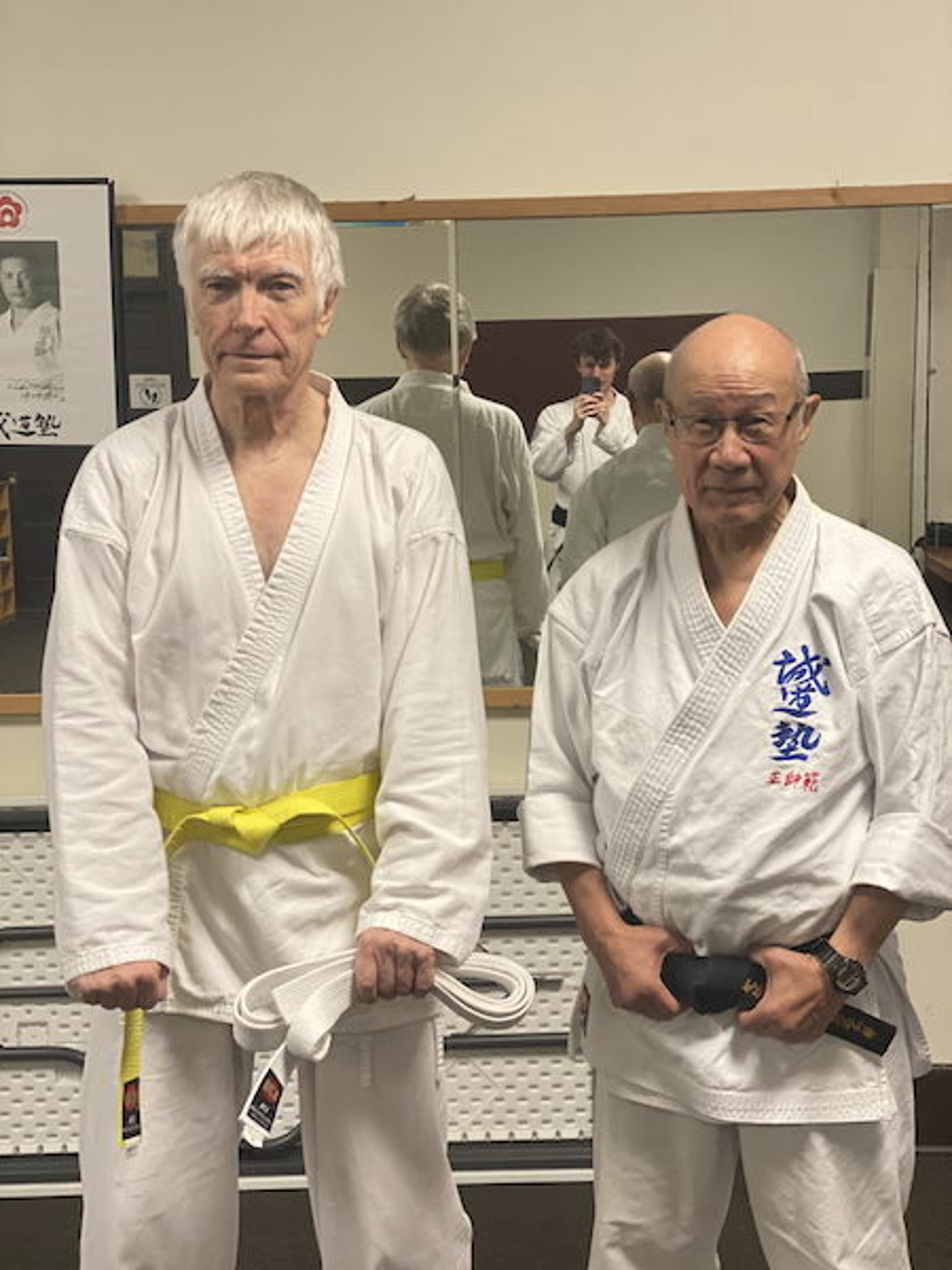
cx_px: 476
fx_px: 1907
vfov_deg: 36.8
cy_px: 635
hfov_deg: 28.0
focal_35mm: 52
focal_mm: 6
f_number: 2
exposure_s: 1/40
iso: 160
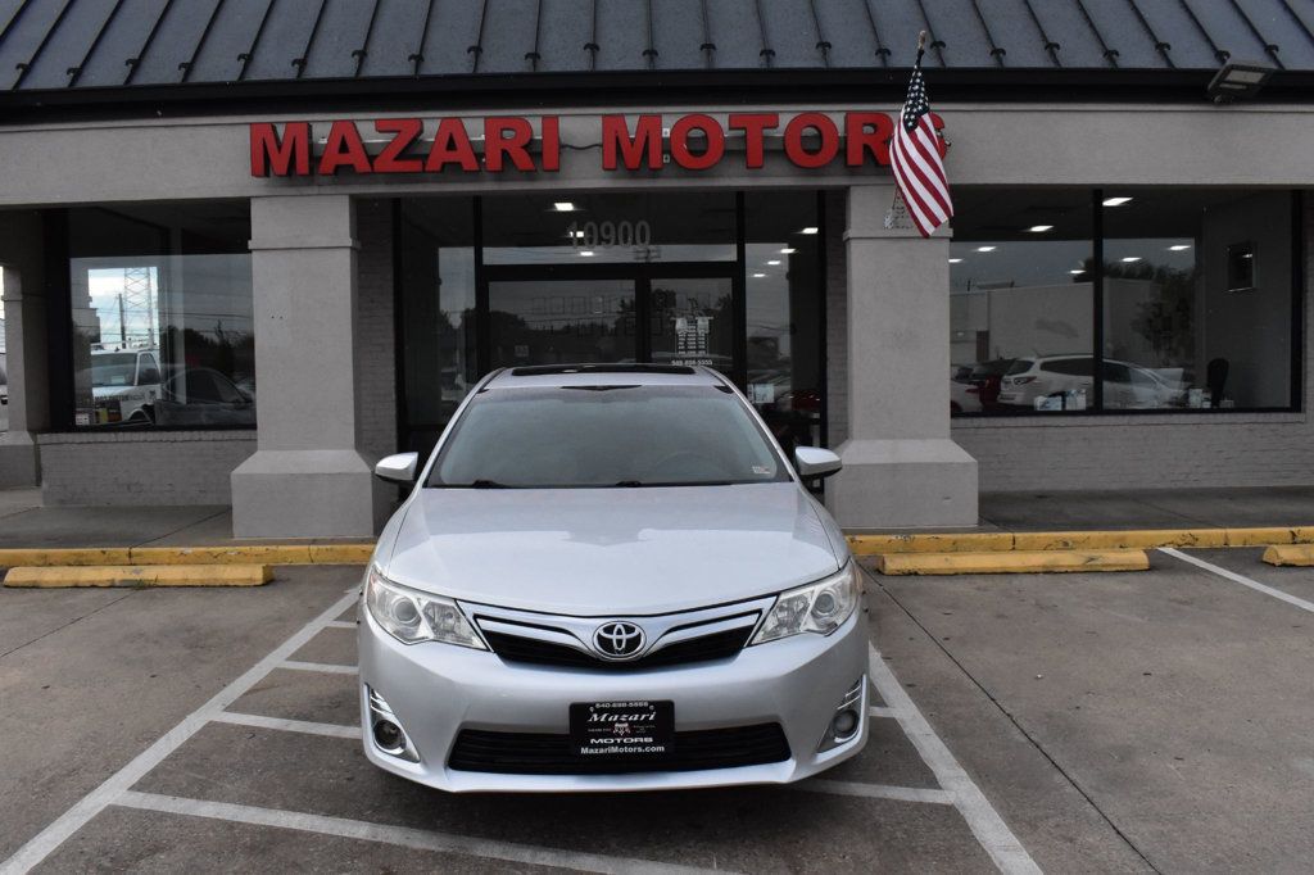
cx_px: 657
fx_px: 1149
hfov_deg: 59.5
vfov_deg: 41.7
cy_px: 438
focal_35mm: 32
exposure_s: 1/1250
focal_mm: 21
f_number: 13
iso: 2500
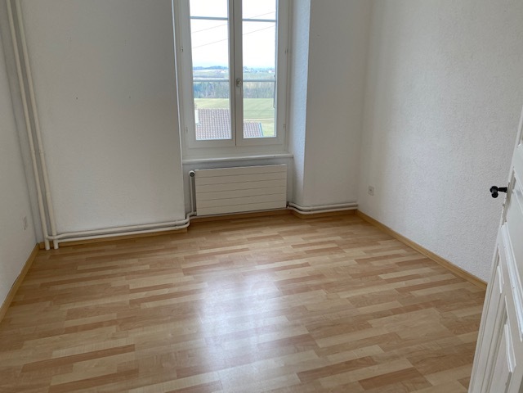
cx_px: 262
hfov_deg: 67.3
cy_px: 196
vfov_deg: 53.1
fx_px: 393
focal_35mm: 26
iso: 80
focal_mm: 4.25
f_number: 1.8
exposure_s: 1/122
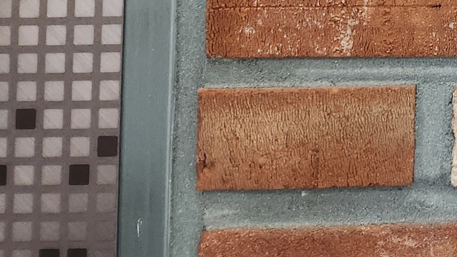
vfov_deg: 10.2
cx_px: 745
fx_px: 1200
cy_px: -407
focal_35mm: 99
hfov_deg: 18.3
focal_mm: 5.4
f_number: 1.8
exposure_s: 1/120
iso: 160
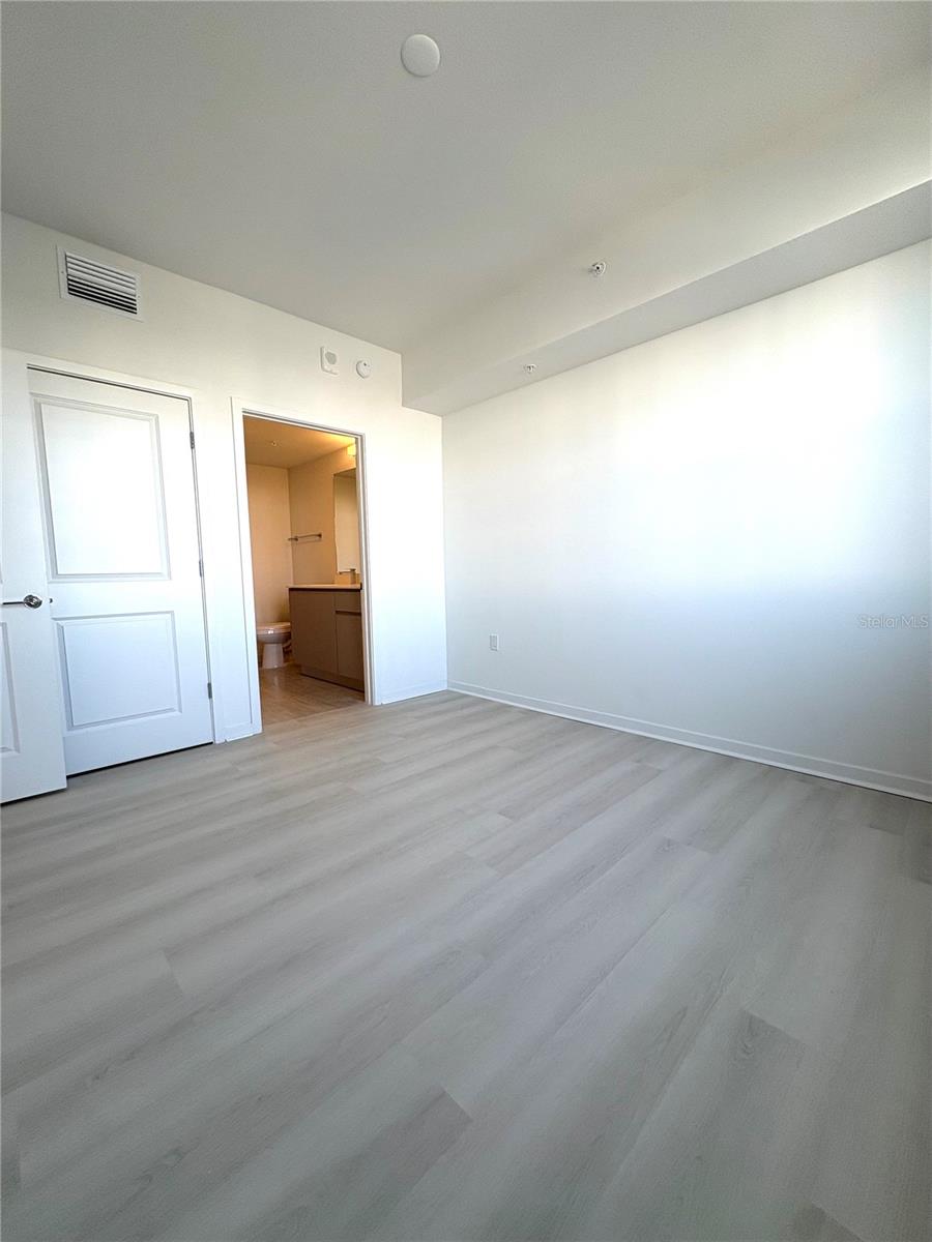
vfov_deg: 102.1
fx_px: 503
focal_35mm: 14
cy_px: 621
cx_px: 466
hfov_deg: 85.7
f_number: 2.2
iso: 50
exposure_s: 1/99
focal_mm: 2.22
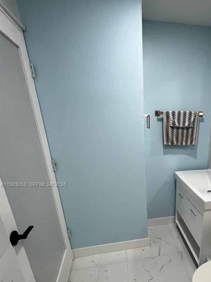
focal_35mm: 20
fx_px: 163
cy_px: 185
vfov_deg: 79.4
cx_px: 162
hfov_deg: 61.7
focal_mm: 1.57
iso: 160
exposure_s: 1/120
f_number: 1.8
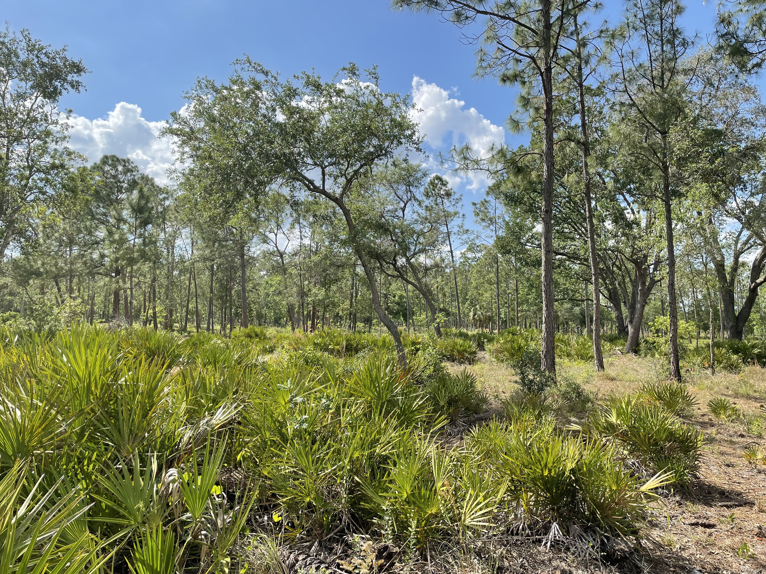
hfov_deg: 67.3
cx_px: 383
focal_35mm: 26
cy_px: 287
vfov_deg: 53.1
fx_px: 575
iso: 32
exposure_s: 1/2564
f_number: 1.6
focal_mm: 4.2
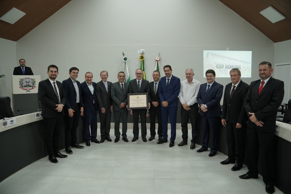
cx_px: 146
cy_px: 97
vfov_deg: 53.1
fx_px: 194
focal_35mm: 24
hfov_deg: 73.7
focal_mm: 24
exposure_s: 1/200
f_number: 2.8
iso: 800
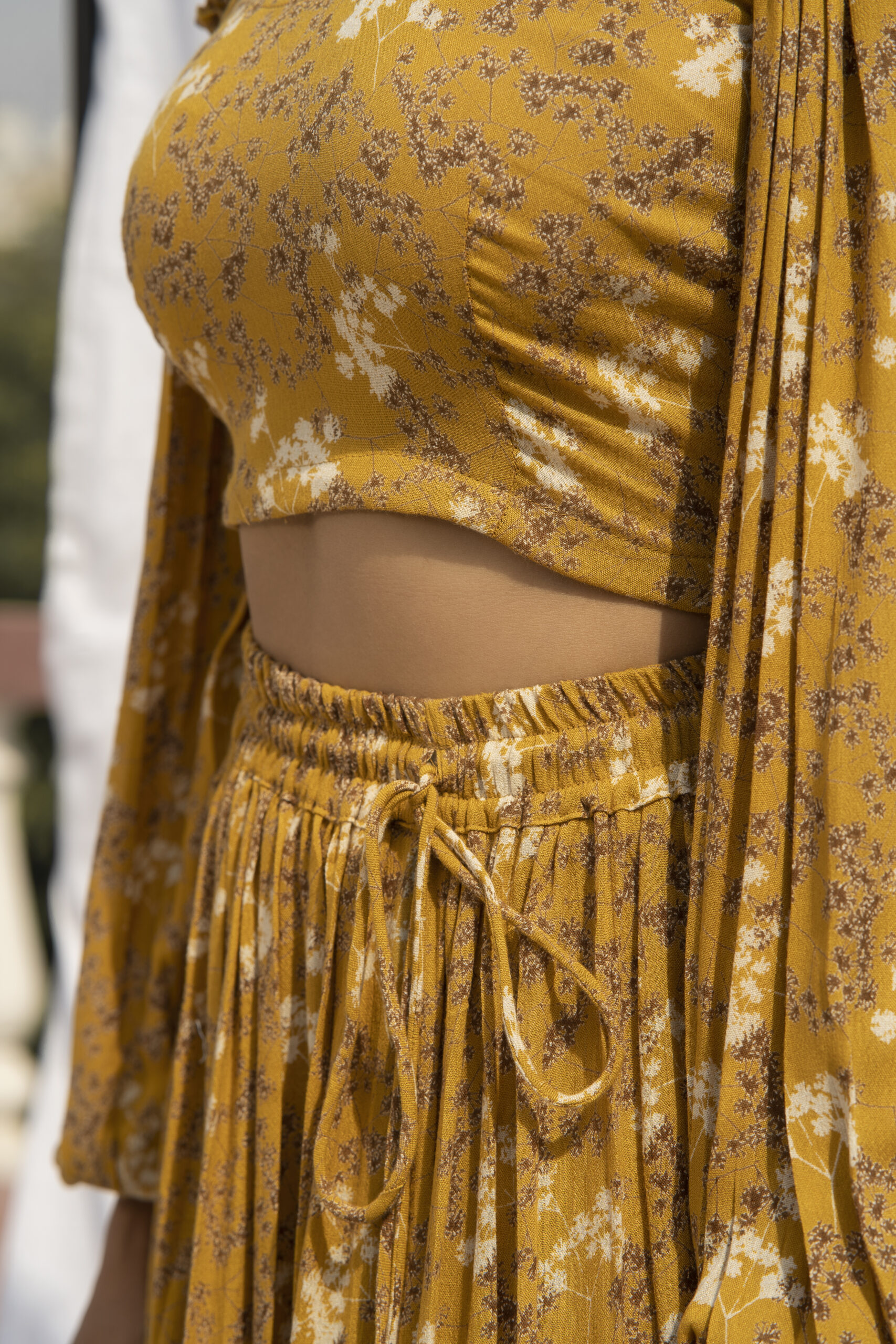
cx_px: 448
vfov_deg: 23.9
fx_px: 3173
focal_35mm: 85
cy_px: 672
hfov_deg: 16.1
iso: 100
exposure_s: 1/500
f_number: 5.6
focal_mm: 85
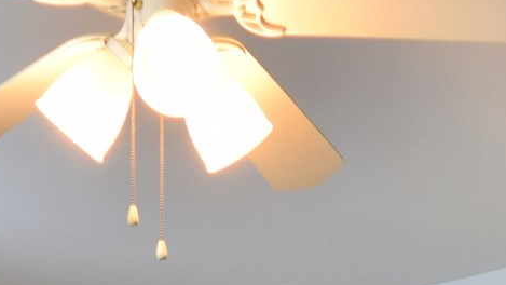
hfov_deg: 20.6
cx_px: 350
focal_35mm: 103
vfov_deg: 9.7
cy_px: 781
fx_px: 1382
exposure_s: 1/20
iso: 200
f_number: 6.3
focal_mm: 10
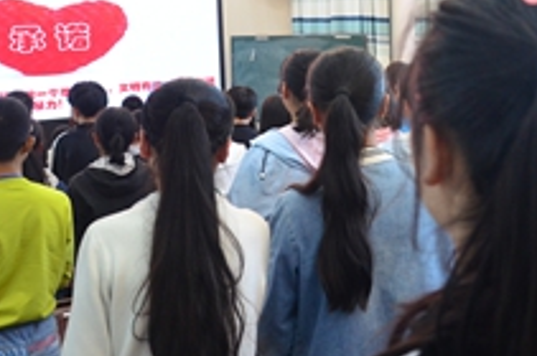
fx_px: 953
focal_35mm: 64
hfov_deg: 31.2
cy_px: 55
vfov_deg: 20.8
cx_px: 369
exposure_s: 1/125
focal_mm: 18
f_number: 3.5
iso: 1250
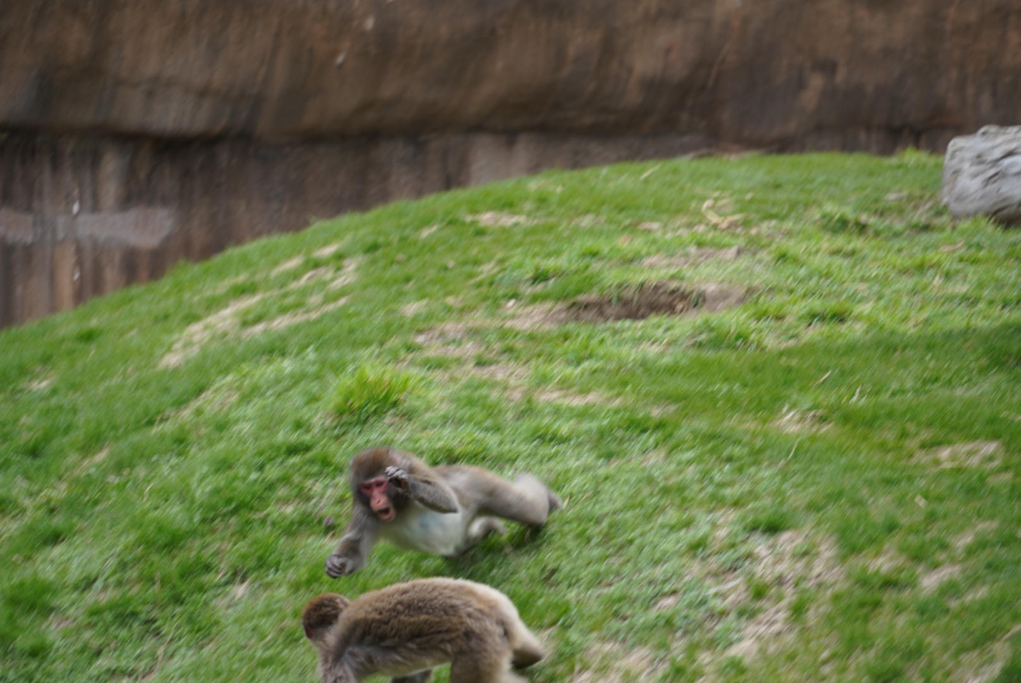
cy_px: 342
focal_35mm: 202
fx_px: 5747
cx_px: 510
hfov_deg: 10.2
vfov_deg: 6.8
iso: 160
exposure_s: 1/250
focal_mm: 135
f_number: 5.6
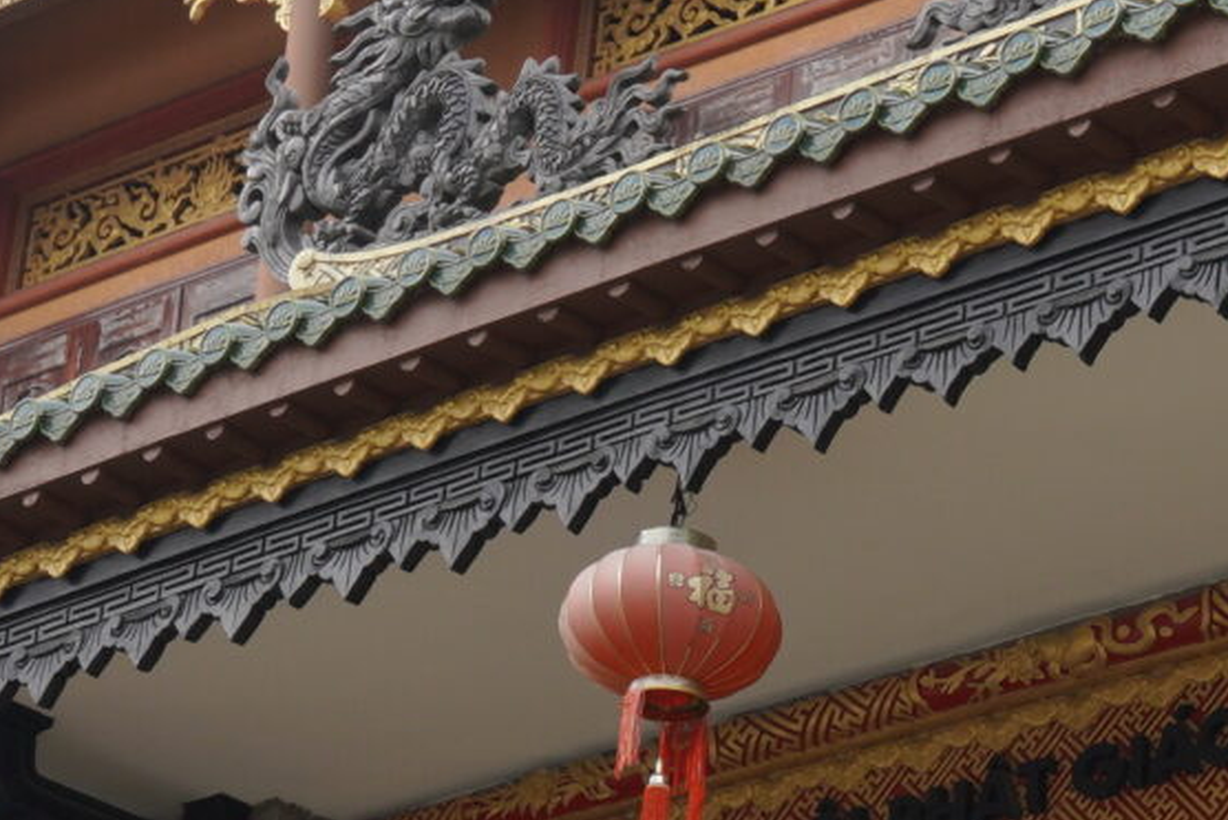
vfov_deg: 10.3
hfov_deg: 15.2
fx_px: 4401
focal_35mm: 129
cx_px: 1568
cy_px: 1203
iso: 400
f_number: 9
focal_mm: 28
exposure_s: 1/200
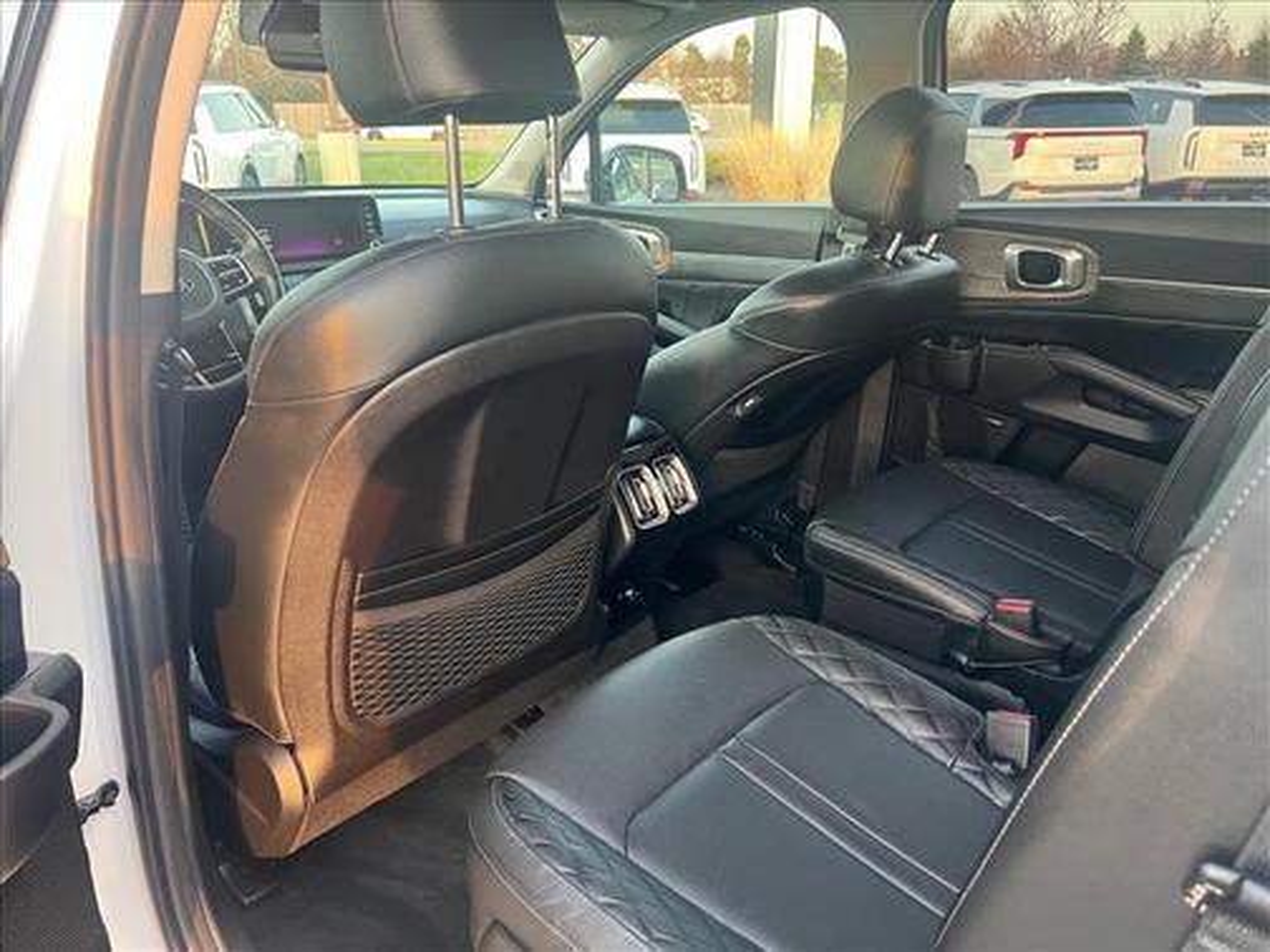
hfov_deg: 67.3
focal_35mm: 26
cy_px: 476
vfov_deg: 53.1
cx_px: 635
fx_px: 954
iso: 160
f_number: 1.5
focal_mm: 5.7
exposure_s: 1/60
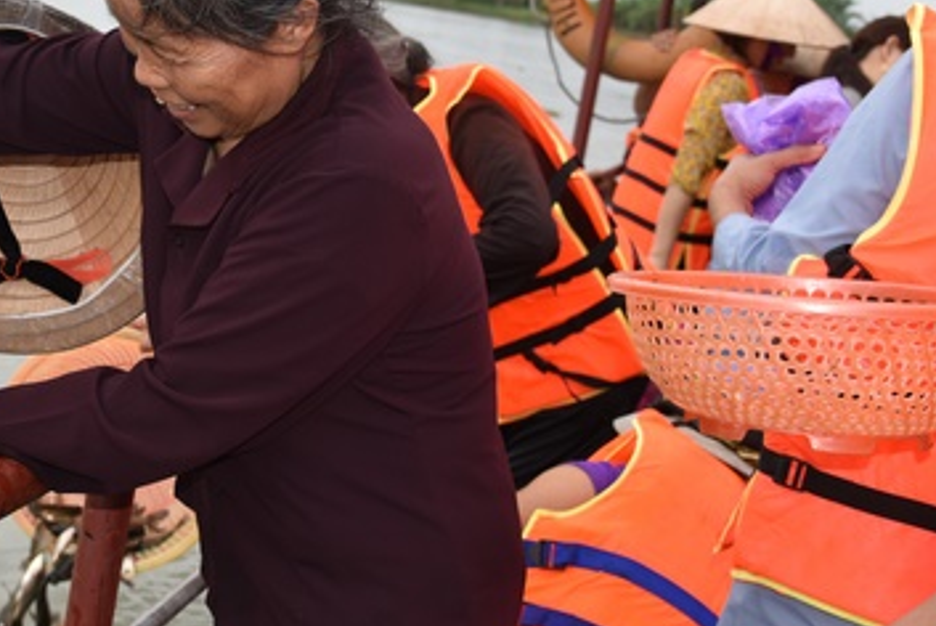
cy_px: 225
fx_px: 1821
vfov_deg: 19.5
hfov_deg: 27.7
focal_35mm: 70
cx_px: 82
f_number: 5.6
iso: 100
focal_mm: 38
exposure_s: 1/125
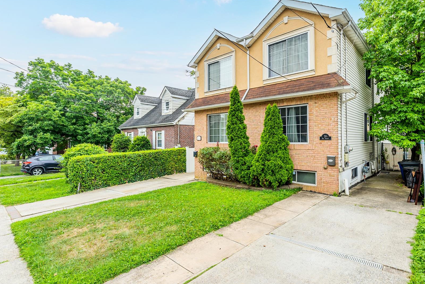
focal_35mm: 18
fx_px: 213
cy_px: 115
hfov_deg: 89.8
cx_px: 229
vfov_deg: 66.8
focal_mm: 14
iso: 40
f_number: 4
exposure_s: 1/40
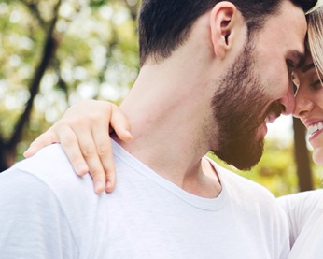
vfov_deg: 12.1
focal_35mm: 128
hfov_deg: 14.8
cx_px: 308
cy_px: 124
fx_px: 1224
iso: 100
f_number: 5
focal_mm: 70
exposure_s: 1/200
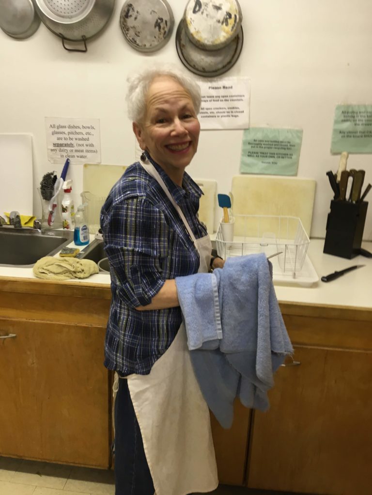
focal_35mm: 29
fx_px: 416
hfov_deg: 48.2
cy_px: 248
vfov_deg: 61.7
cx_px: 186
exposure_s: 1/30
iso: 50
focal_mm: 4.15
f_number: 2.2
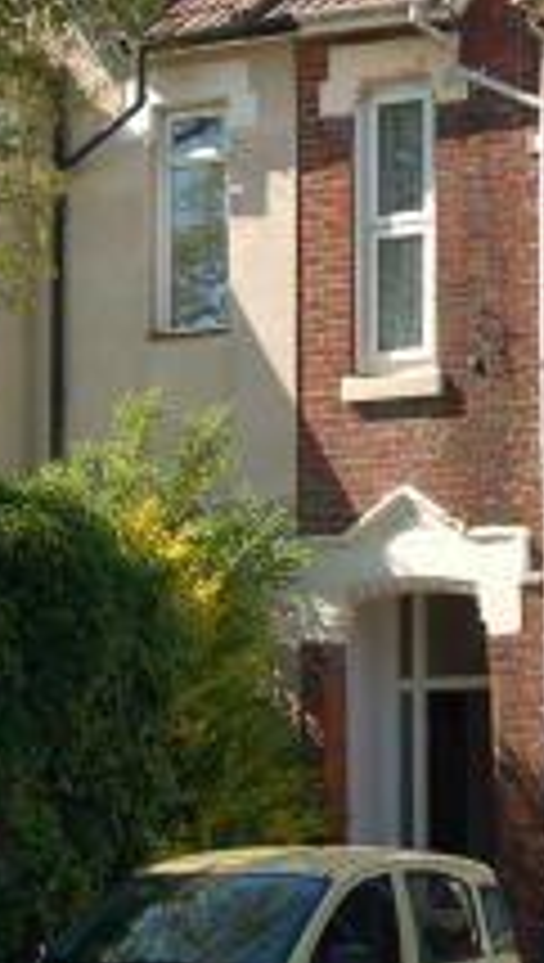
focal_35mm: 118
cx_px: 602
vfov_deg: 18.1
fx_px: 3014
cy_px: 306
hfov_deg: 10.2
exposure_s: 1/200
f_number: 7.1
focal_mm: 26
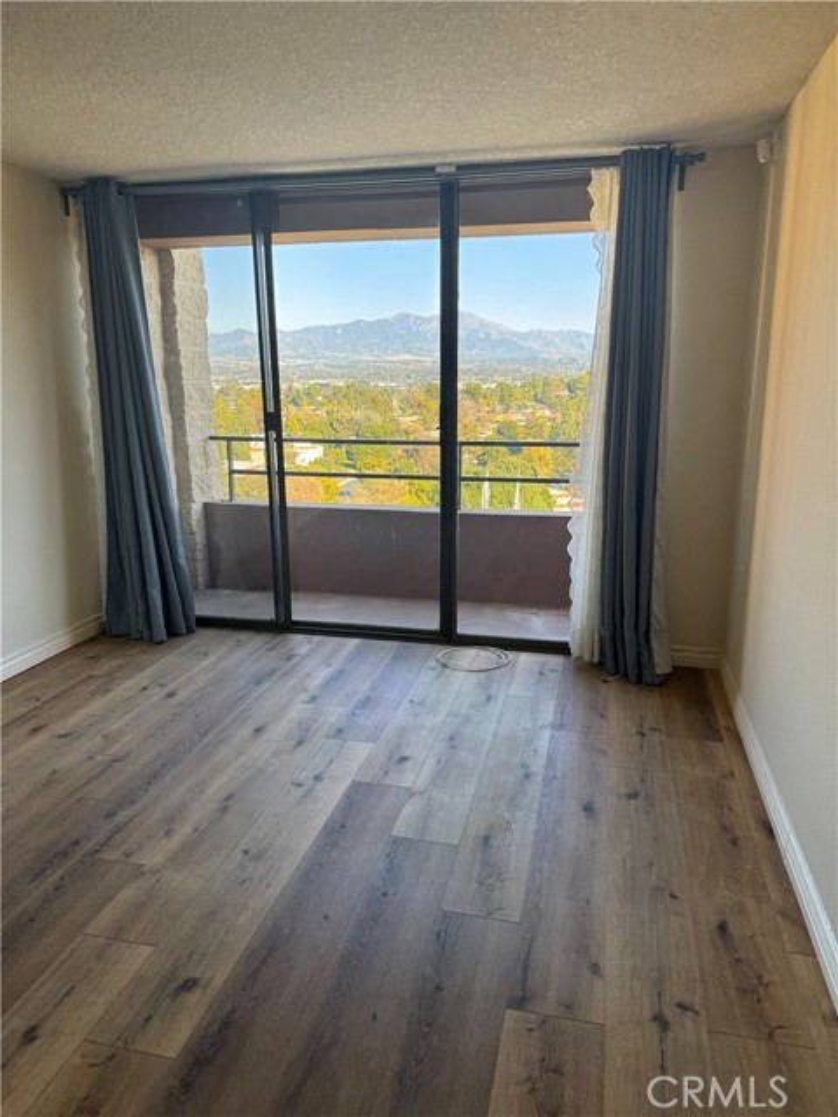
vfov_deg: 71.6
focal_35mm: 24
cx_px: 419
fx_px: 775
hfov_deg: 56.8
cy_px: 558
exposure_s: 1/120
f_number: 1.78
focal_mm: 6.76
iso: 125
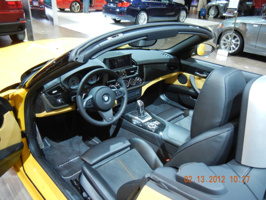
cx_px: 133
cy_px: 100
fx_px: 231
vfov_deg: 46.8
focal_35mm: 30
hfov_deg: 60.0
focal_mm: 5.4
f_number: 3.5
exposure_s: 1/43.6
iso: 400
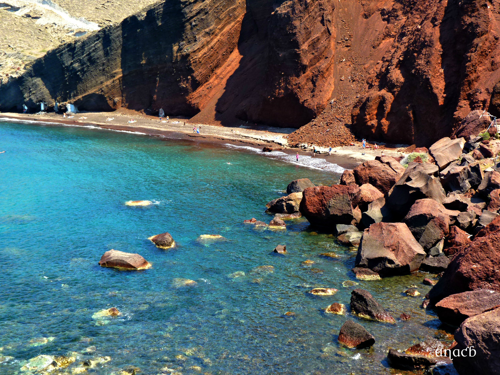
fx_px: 722
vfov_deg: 29.1
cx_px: 250
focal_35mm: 50
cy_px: 188
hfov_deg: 38.2
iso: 80
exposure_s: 1/200
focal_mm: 9
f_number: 4
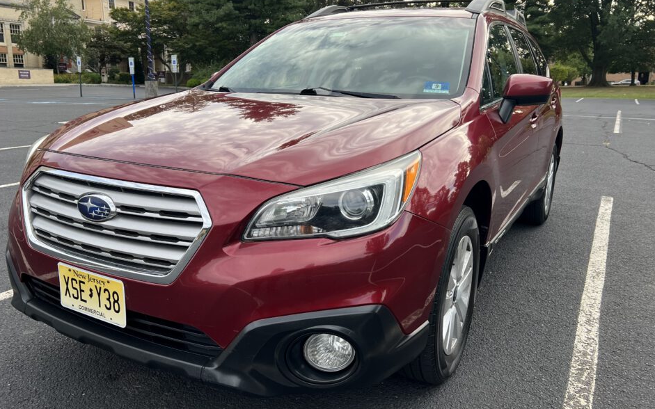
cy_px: 204
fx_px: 535
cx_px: 306
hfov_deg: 62.8
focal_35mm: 30
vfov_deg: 41.8
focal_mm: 5.7
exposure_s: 1/924
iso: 50
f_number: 1.5
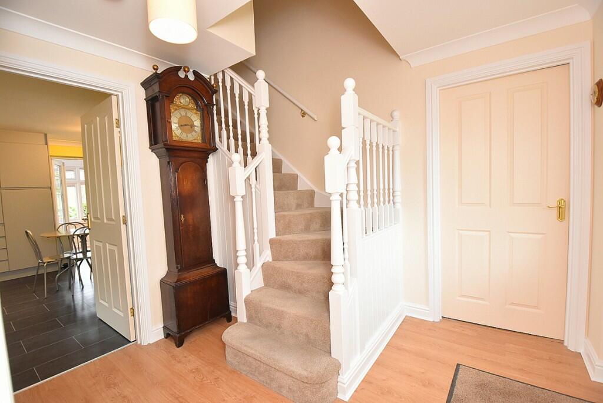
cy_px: 202
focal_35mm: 15
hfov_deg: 100.4
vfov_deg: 77.4
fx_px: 251
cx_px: 302
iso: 900
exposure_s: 1/125
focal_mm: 10
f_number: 4
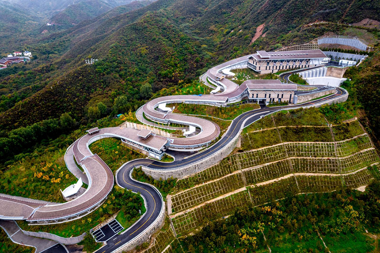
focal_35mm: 22
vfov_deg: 57.2
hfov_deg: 78.6
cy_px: 126
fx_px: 232
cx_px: 190
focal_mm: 8.38
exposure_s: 1/160
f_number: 2.8
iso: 110
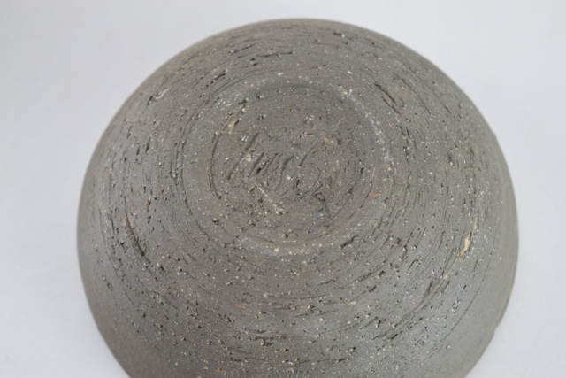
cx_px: 283
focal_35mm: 82
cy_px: 189
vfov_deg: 16.6
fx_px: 1297
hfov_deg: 24.6
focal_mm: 55
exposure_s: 1/125
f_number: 5.6
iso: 800
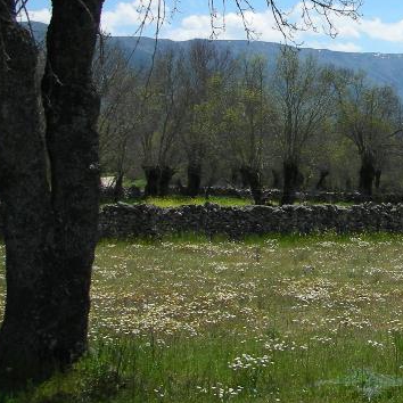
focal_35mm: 83
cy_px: 119
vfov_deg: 20.8
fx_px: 1093
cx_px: 458
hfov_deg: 19.9
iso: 50
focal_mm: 5.8
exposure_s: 1/124
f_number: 8.5
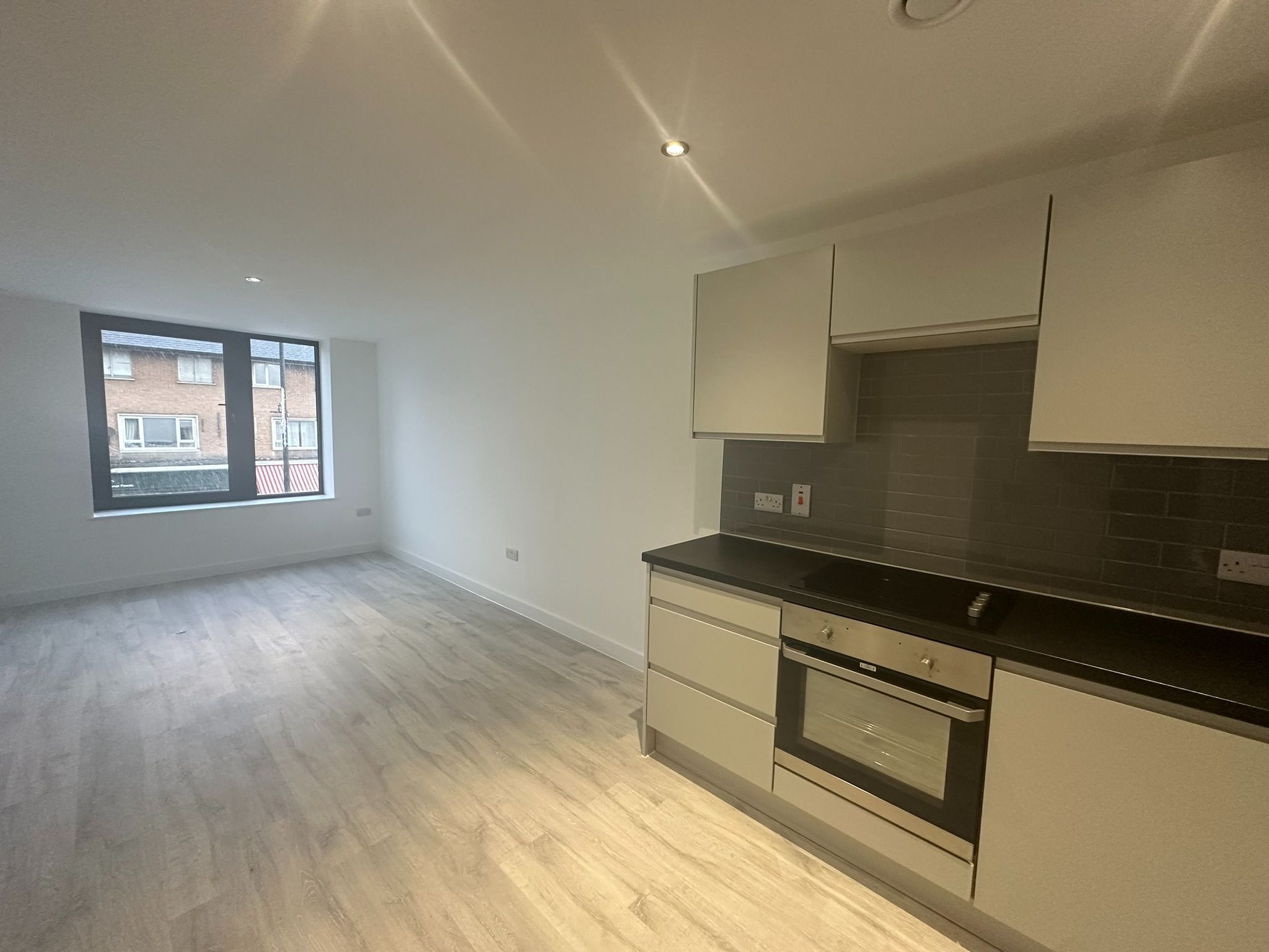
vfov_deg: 85.7
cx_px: 634
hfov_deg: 102.1
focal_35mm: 14
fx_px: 513
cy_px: 476
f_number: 2.2
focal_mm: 2.22
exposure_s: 1/100
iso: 320
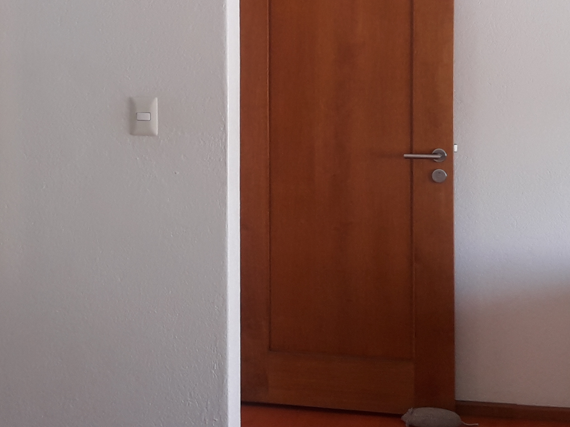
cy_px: 49
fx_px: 1136
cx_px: 279
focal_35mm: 69
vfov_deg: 20.9
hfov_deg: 28.2
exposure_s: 1/40
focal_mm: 3.7
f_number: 1.9
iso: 50
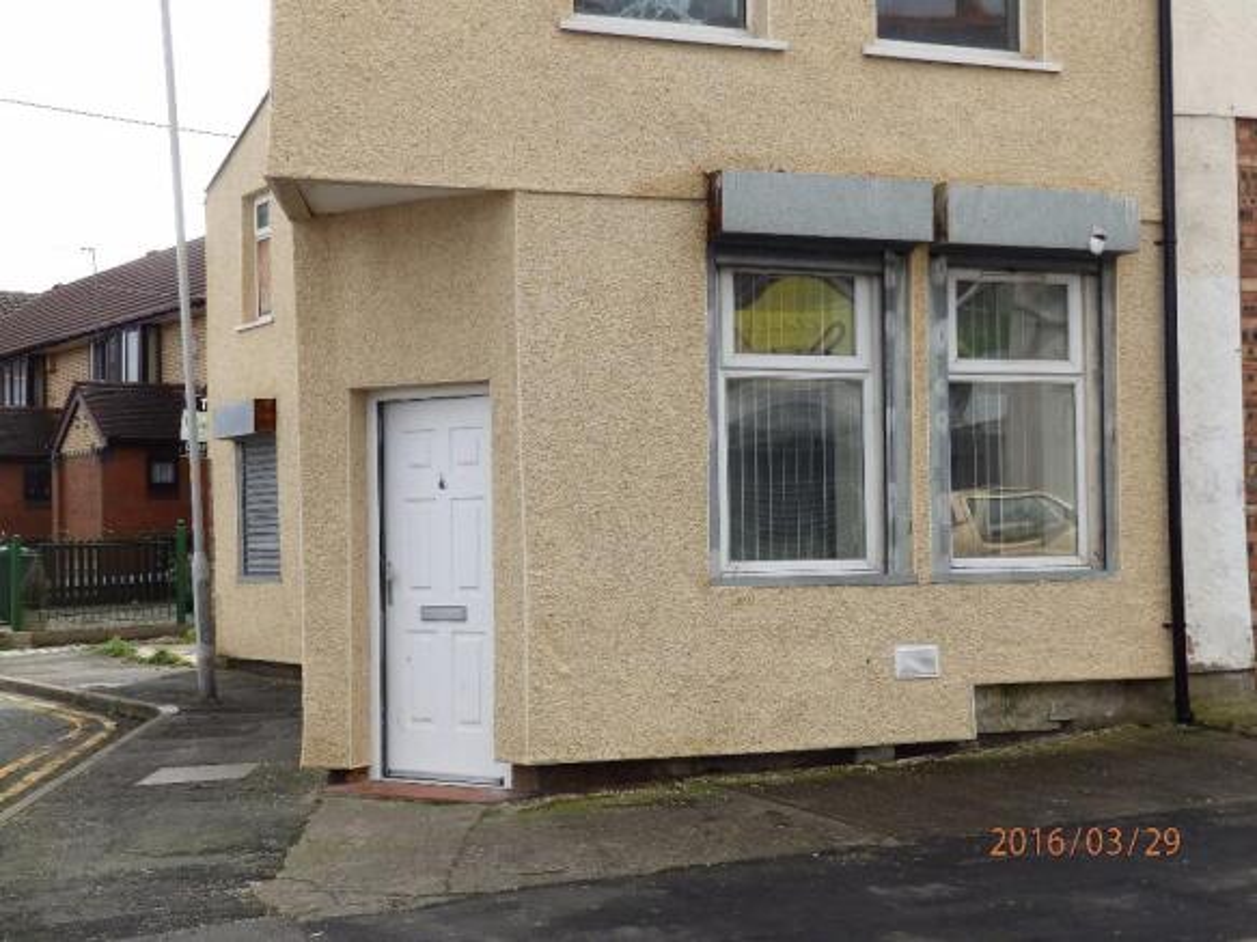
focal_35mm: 53
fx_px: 1924
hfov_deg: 36.2
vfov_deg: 27.5
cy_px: 471
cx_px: 628
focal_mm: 9.6
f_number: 4.4
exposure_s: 1/250
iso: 80
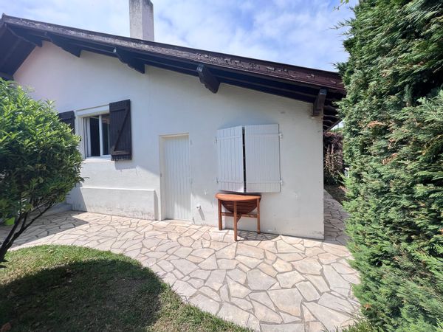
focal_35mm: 13
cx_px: 222
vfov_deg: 89.9
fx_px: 166
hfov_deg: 106.2
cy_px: 166
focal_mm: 1.57
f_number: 1.8
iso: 32
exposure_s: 1/2016
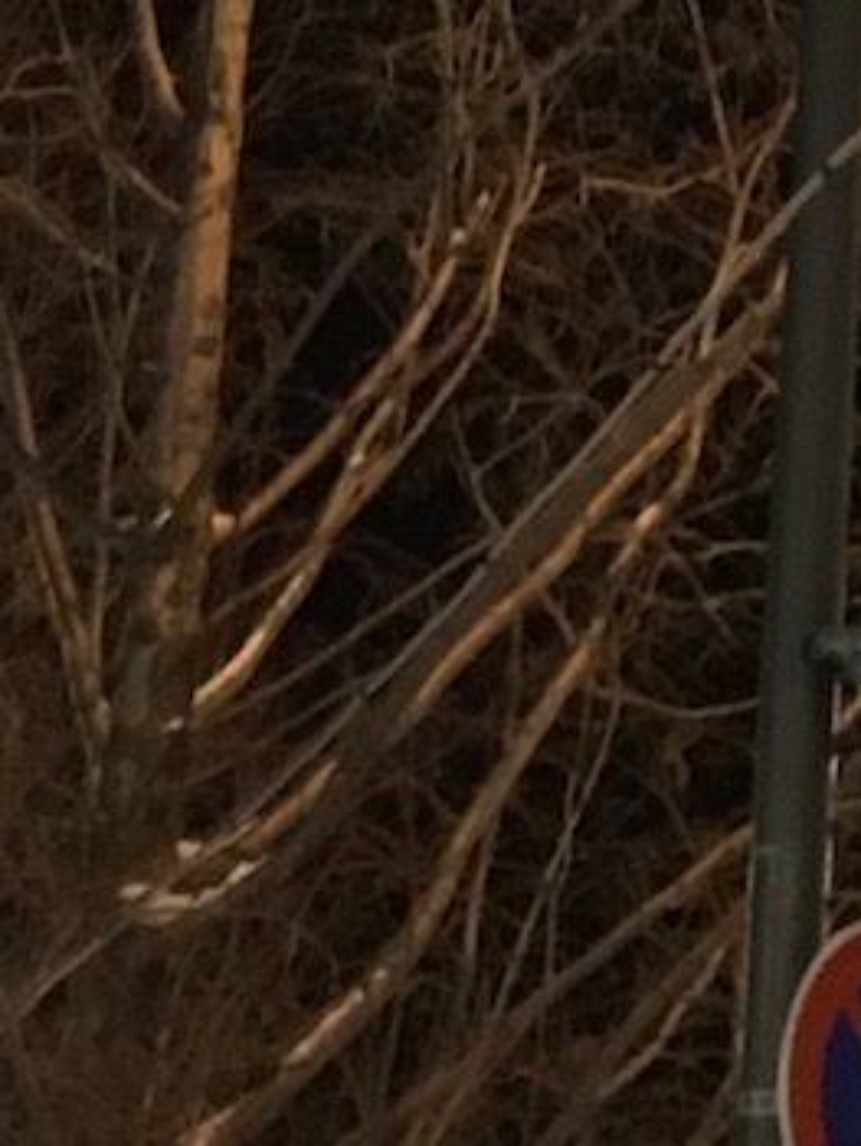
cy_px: -943
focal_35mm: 159
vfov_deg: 11.5
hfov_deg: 9.2
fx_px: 5267
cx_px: 1205
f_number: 2.2
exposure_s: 1/15
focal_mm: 4.15
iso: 400
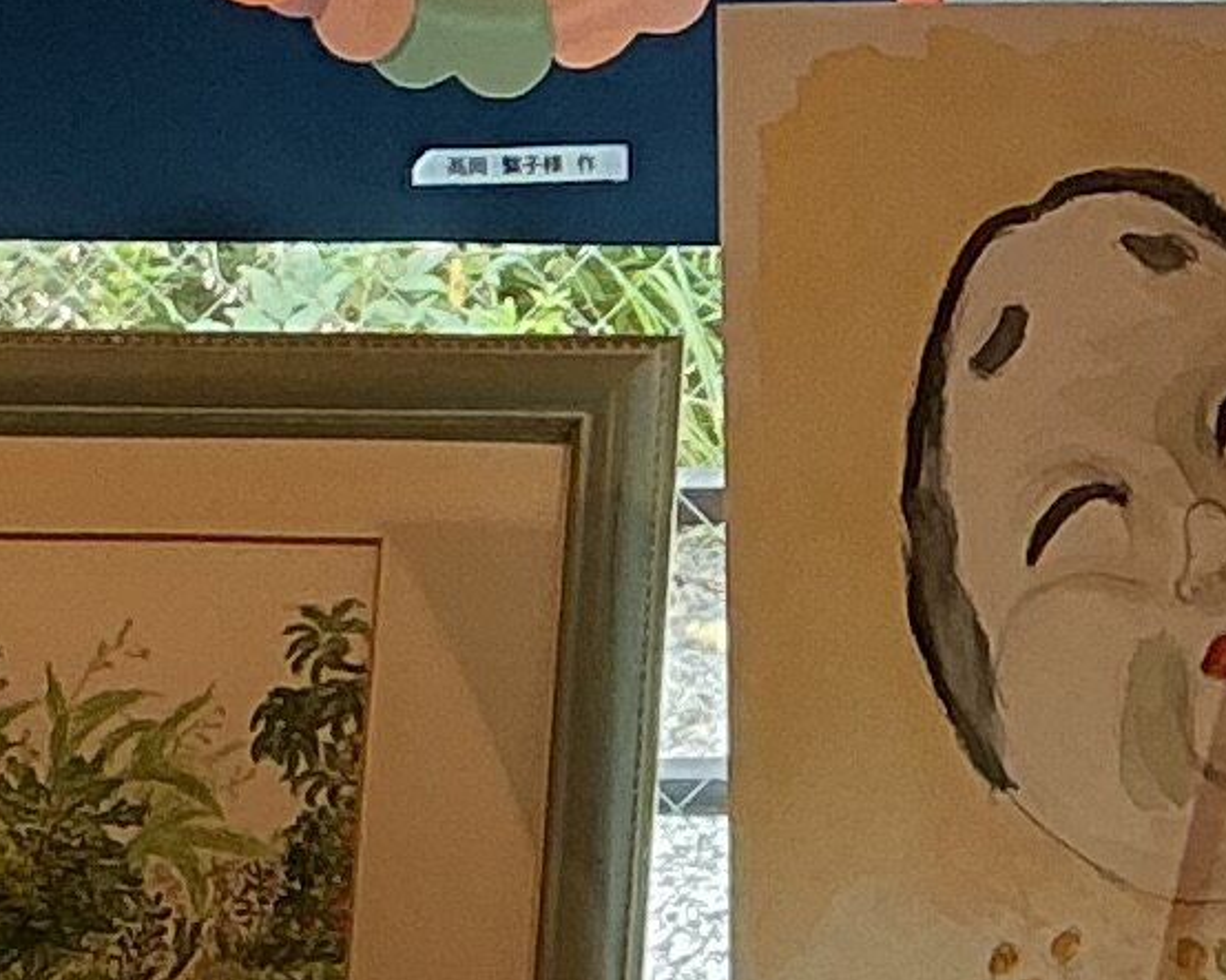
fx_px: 7473
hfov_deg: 9.3
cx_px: 1204
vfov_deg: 7.4
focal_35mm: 206
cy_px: -524
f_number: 1.8
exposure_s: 1/120
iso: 25
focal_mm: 3
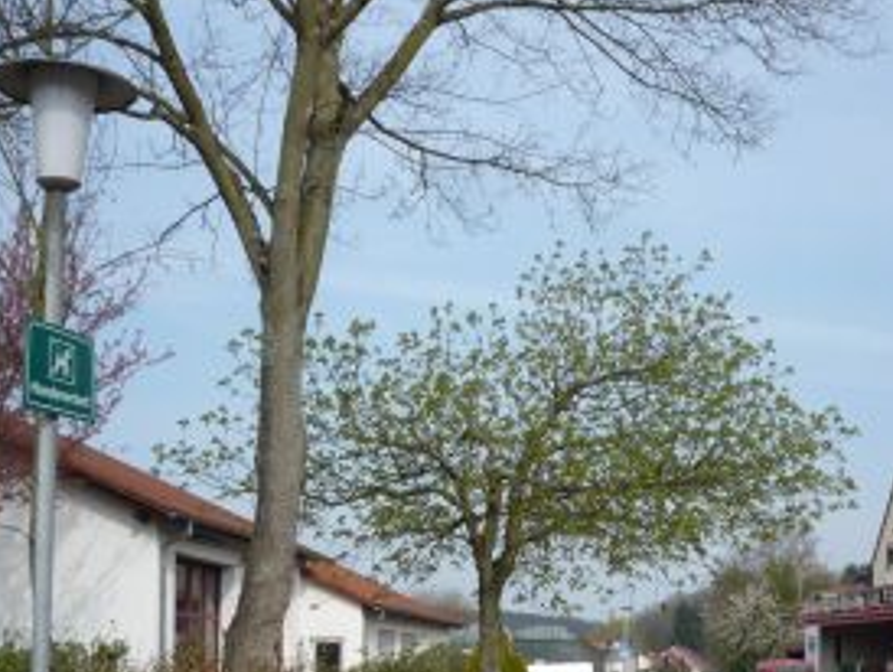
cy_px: 555
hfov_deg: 34.1
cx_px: 567
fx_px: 1446
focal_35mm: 56
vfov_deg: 25.6
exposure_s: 1/400
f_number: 5
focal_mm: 5.2
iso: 100
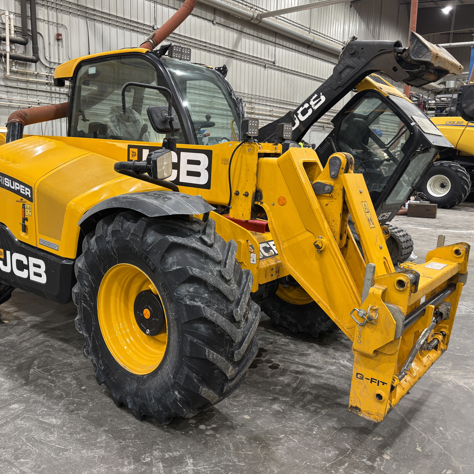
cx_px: 197
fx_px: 480
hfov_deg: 52.3
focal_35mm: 31
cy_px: 235
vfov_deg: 52.5
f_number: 1.6
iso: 80
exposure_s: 1/60
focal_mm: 5.96
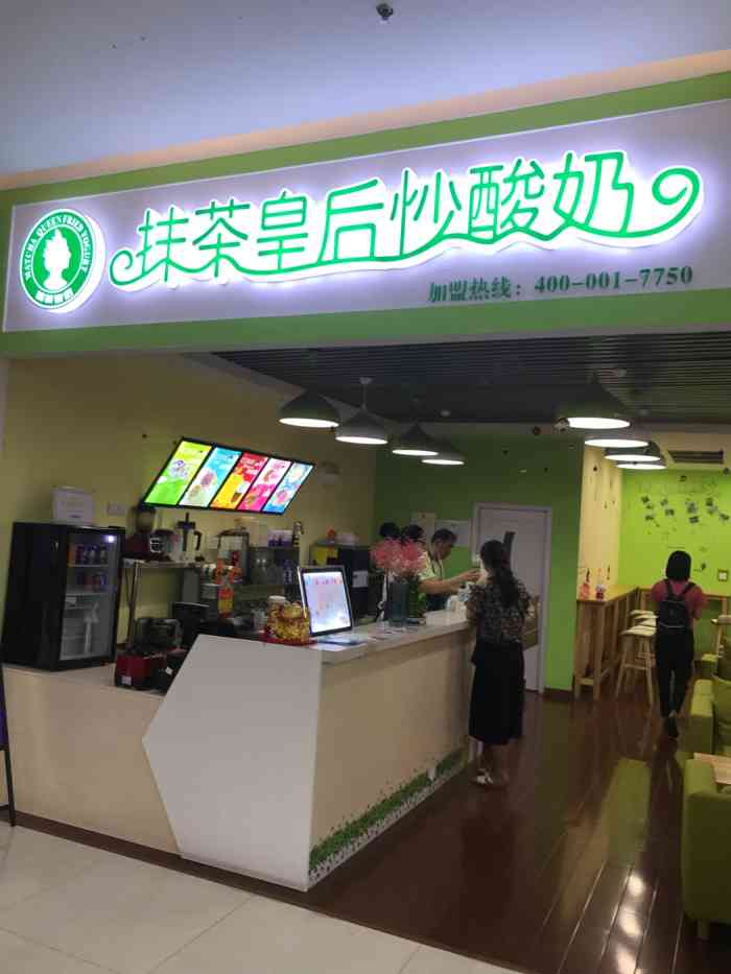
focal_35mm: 28
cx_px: 366
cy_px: 487
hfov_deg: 49.8
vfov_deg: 63.4
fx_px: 788
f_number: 1.8
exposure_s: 1/50
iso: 25
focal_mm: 3.99
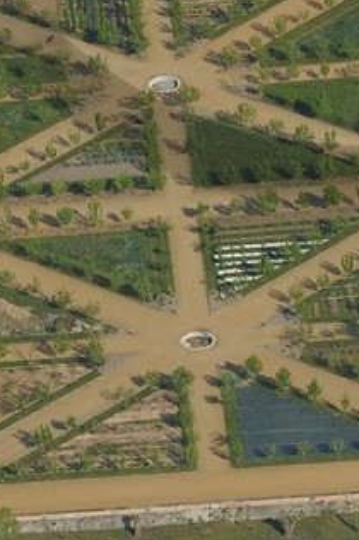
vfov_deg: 4.0
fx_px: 7750
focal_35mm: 517
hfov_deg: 2.7
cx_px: 364
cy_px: -325
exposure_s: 1/1250
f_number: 7.1
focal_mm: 102
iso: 400
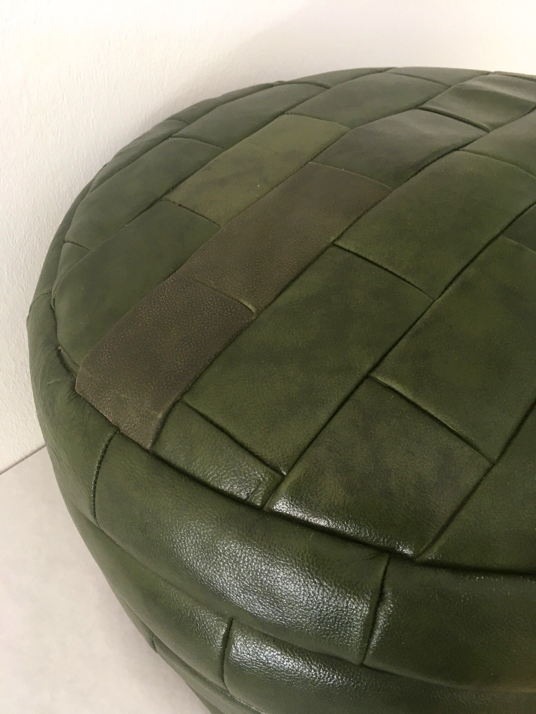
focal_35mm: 29
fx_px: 599
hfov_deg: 48.2
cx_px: 268
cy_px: 357
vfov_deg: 61.7
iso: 100
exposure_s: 1/33
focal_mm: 4.15
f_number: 2.2
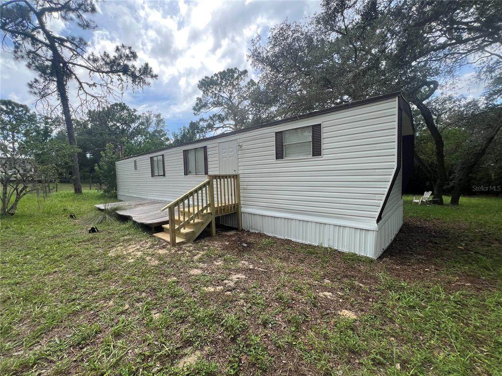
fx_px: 189
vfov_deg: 89.9
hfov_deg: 106.2
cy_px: 188
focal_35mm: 13
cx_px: 251
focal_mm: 1.57
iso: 32
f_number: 1.8
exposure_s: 1/449
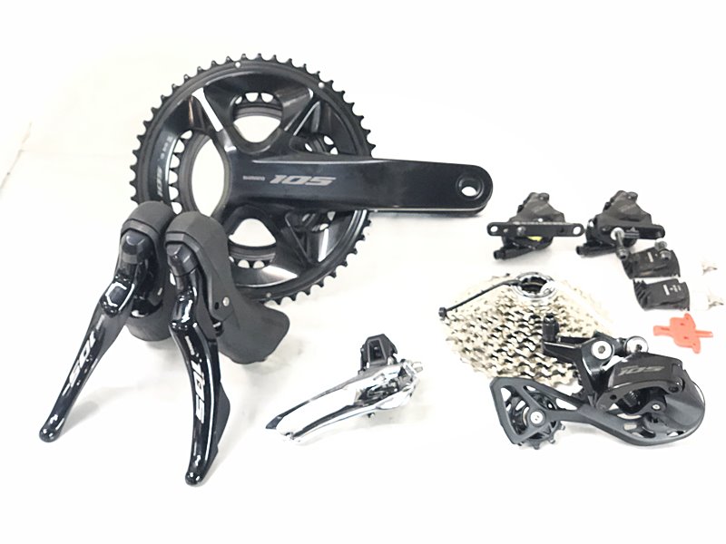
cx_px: 363
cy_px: 272
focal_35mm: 52
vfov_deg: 28.0
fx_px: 1091
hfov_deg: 36.8
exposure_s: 1/25
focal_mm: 6
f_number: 2.4
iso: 160
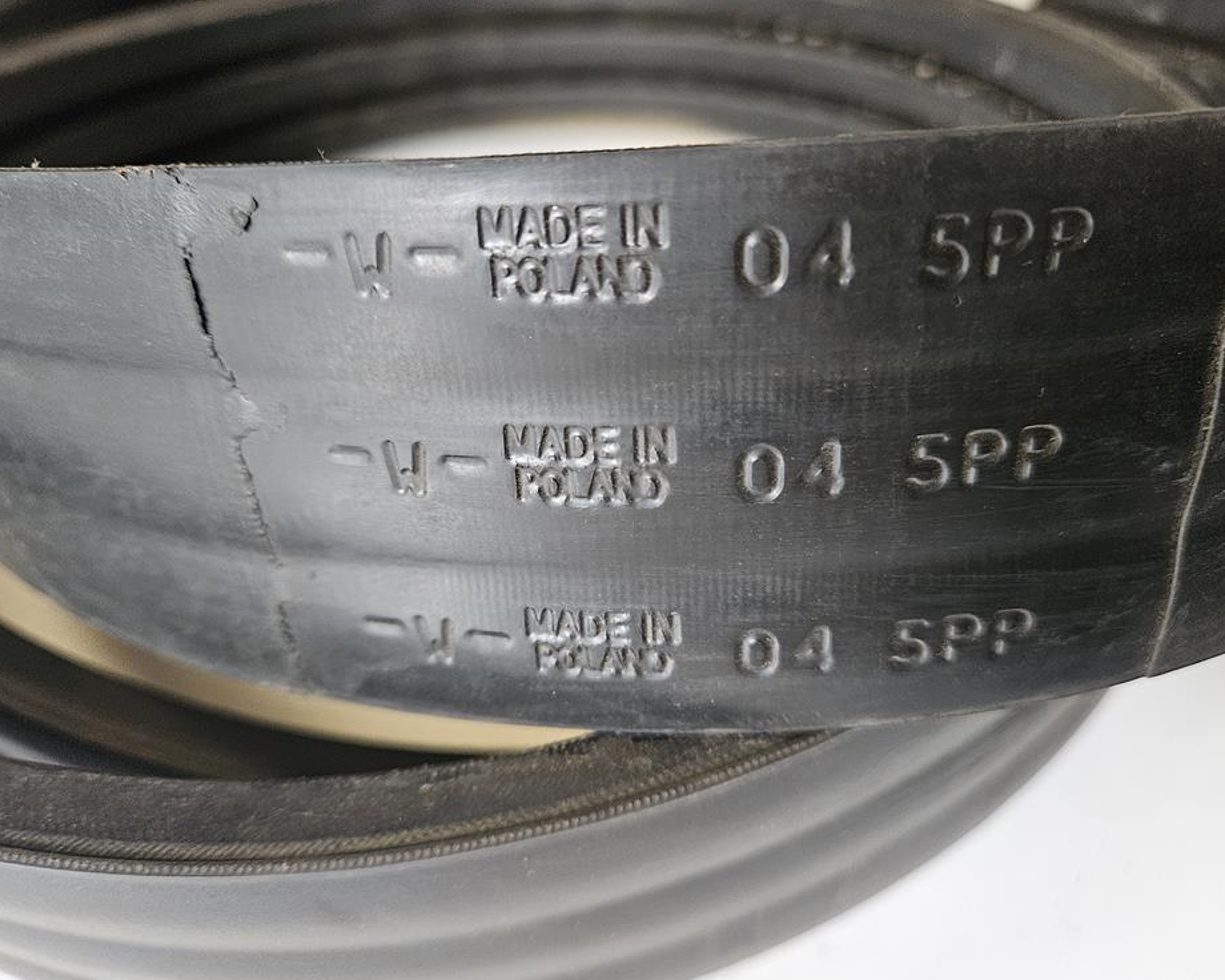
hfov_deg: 68.1
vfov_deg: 56.8
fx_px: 906
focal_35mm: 25
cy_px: 487
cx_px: 622
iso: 800
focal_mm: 5.4
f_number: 1.8
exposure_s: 1/50
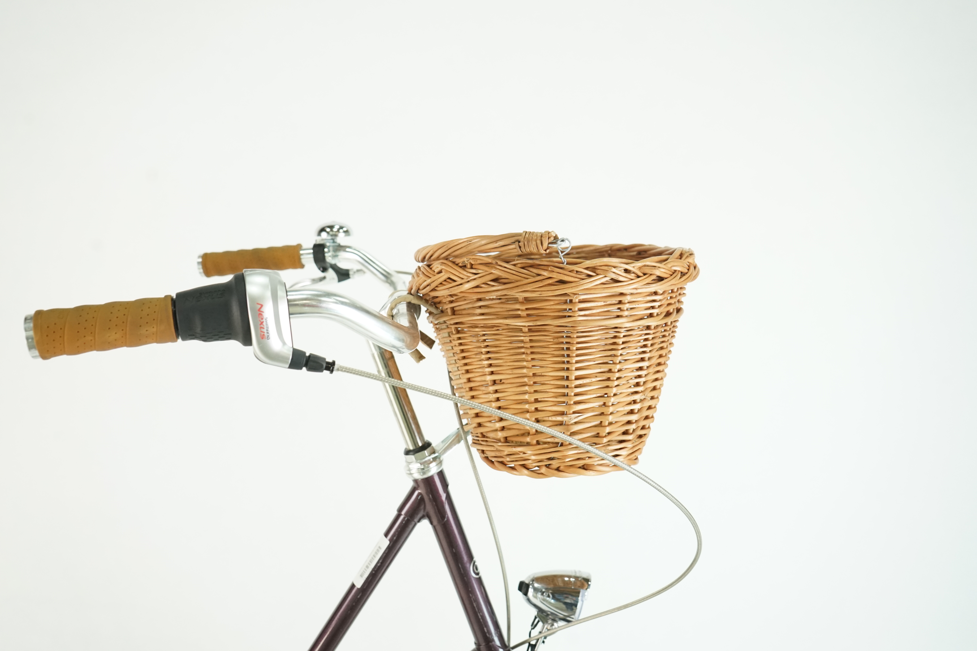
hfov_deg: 55.8
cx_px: 488
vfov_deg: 38.9
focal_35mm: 34
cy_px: 326
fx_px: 923
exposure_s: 1/200
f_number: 5.6
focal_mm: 34
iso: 2500
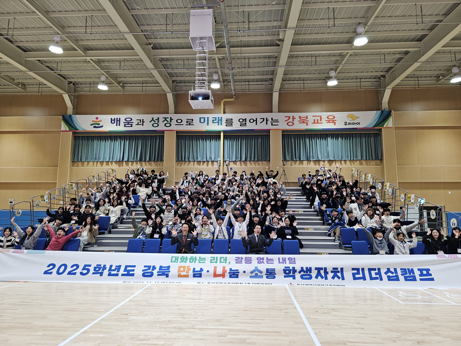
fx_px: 306
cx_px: 230
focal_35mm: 23
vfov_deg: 58.9
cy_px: 173
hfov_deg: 73.9
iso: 250
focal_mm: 6.3
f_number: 1.7
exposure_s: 1/170
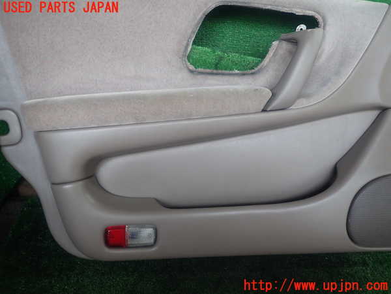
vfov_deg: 54.9
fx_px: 282
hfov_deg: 69.4
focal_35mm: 25
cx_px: 196
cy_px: 147
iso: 200
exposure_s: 1/50
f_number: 2
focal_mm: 4.5
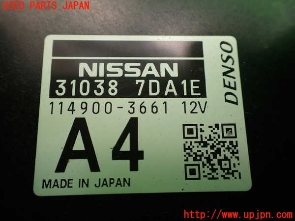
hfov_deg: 60.0
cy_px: 110
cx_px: 148
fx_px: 256
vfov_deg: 46.8
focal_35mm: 30
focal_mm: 5.4
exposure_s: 1/125
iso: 160
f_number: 2.3
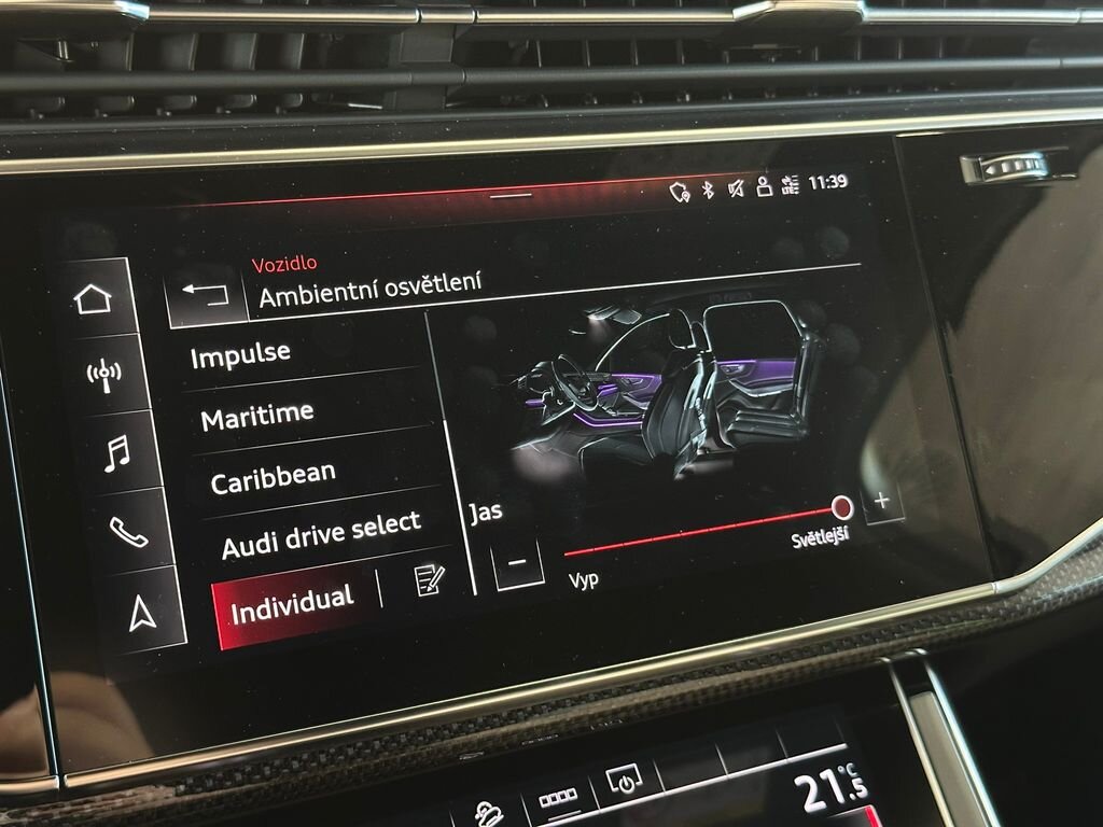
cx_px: 552
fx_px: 1529
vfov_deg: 30.3
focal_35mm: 48
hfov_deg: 39.7
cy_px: 414
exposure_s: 1/33
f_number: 1.78
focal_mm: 6.86
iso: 320
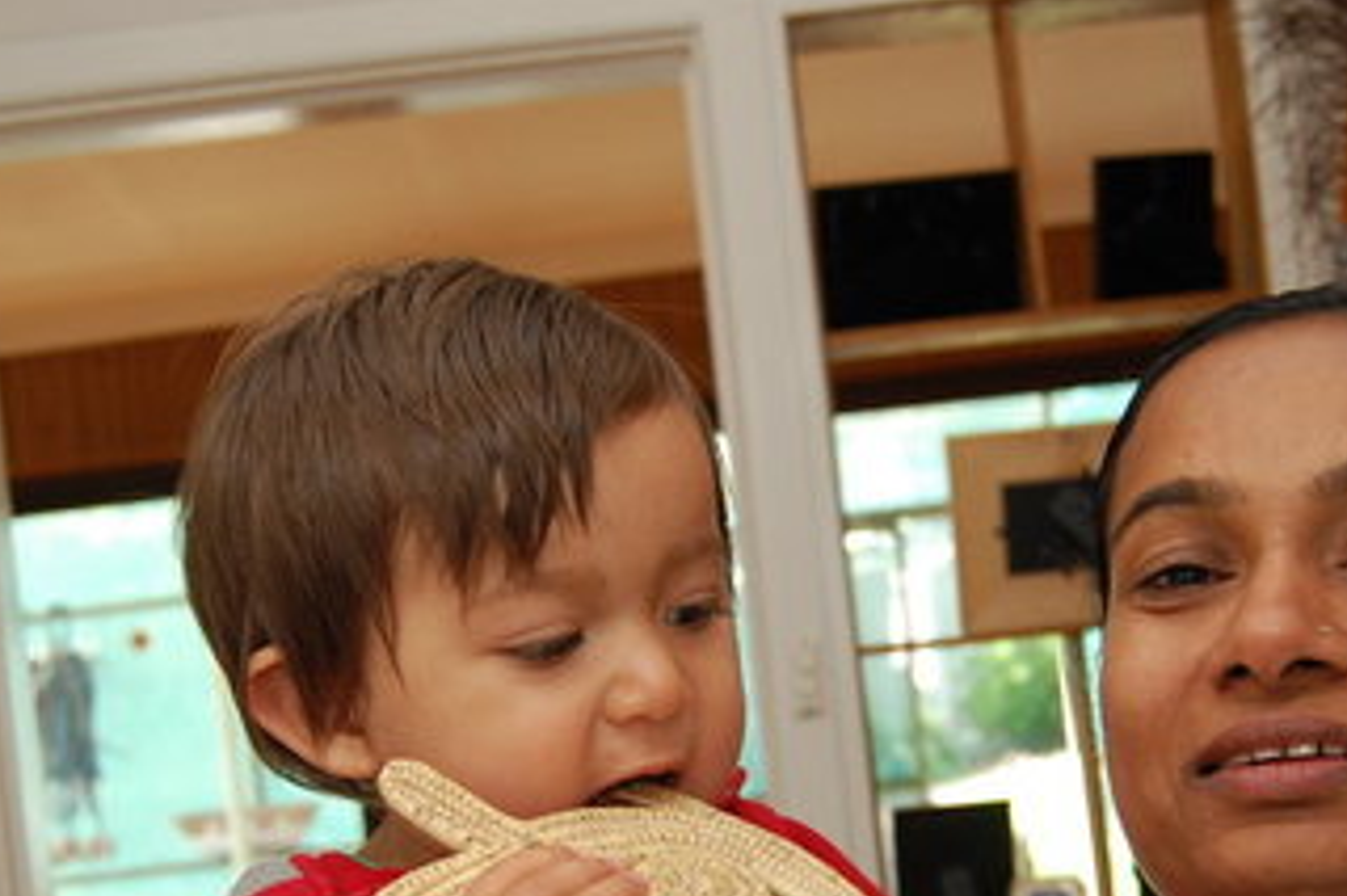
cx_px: 674
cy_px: 816
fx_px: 2468
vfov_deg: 20.2
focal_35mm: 66
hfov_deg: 30.5
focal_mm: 22
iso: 400
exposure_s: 1/60
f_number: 4
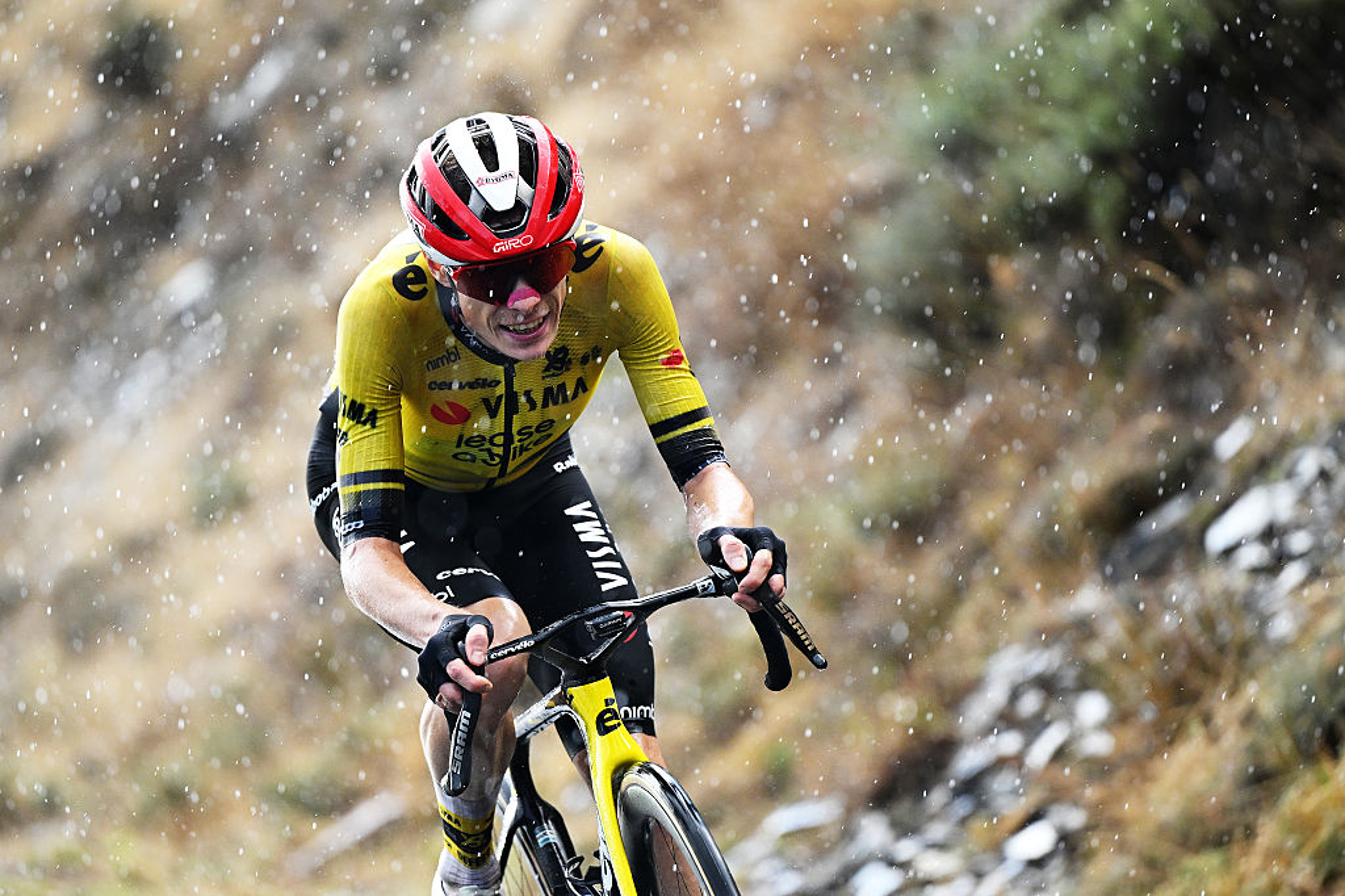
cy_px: 448
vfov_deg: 4.6
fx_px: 11204
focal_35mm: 300
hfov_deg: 6.9
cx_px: 672
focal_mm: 200
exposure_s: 1/1250
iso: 640
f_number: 2.8
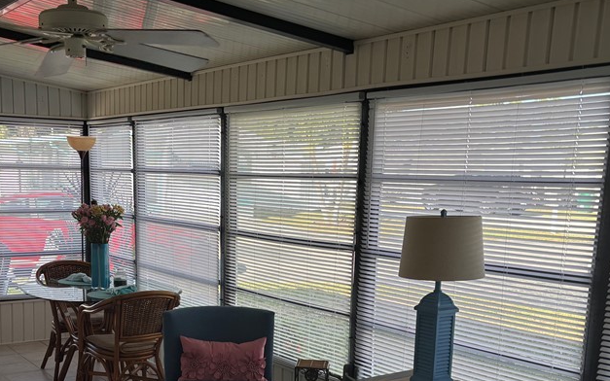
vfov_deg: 27.8
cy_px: 322
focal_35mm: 45
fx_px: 748
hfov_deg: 44.2
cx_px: 262
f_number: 1.6
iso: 50
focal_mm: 5.96
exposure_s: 1/302
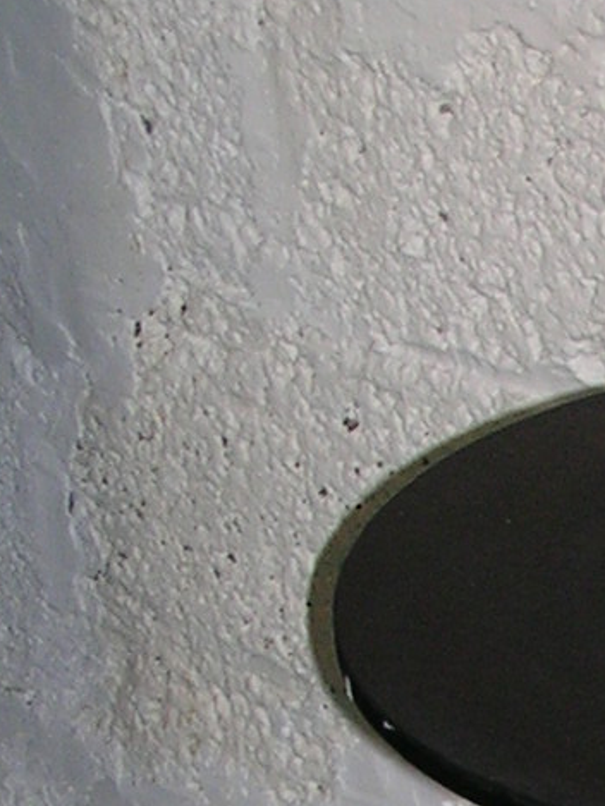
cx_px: 1212
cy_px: 1315
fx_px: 3867
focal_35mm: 166
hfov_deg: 8.5
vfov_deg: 11.3
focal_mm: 5.8
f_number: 2.8
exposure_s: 1/60.1
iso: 50
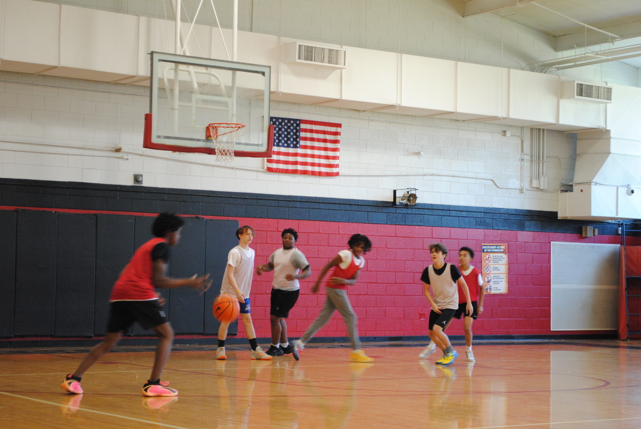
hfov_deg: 28.0
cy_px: 214
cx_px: 320
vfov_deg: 19.0
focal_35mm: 72
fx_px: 1283
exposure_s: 1/50
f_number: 5.6
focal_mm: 48
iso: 800
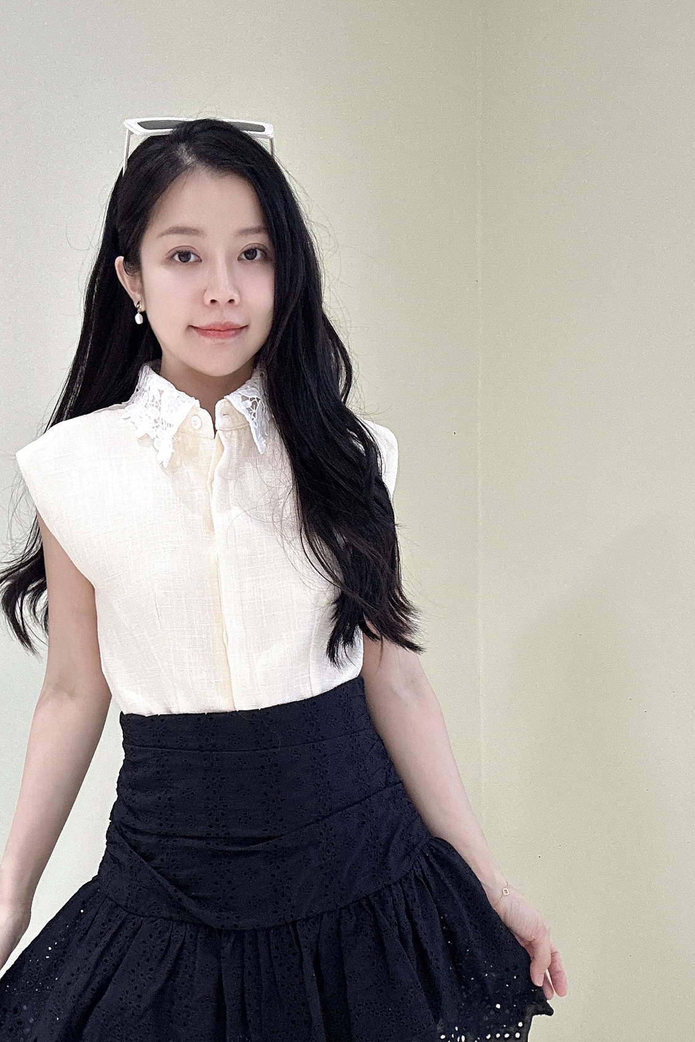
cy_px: 678
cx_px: 214
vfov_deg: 54.9
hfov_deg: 38.3
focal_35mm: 34
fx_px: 985
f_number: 1.9
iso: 125
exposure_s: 1/50
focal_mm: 2.69
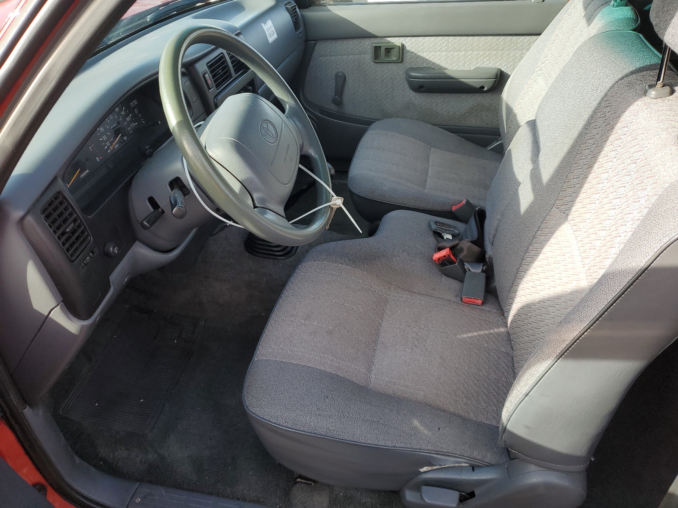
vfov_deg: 53.1
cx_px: 339
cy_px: 254
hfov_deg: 67.3
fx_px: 509
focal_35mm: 26
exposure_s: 1/526
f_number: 1.5
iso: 50
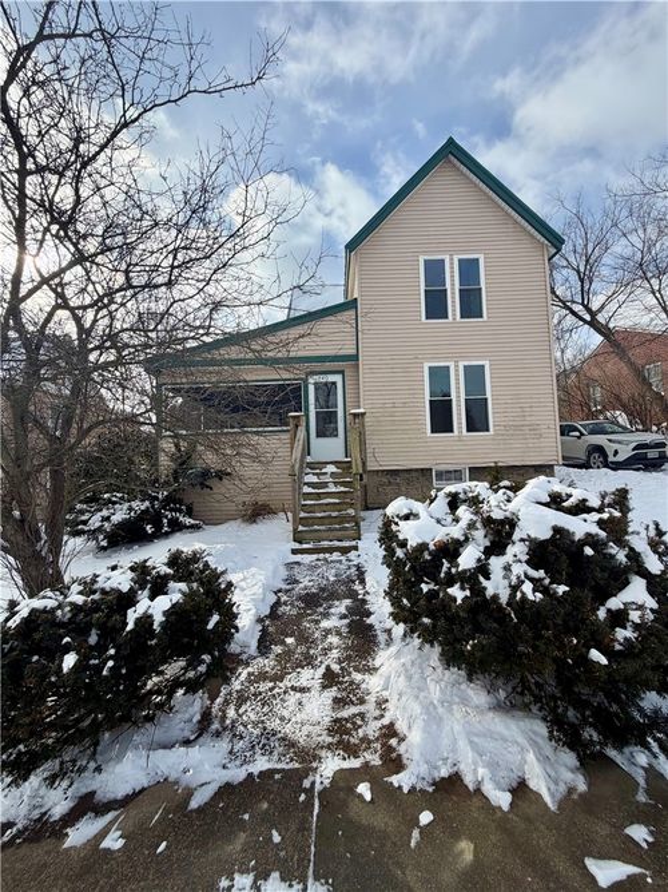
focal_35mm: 14
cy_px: 446
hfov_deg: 85.7
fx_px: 360
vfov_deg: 102.1
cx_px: 334
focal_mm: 2.22
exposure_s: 1/853
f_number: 2.2
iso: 20
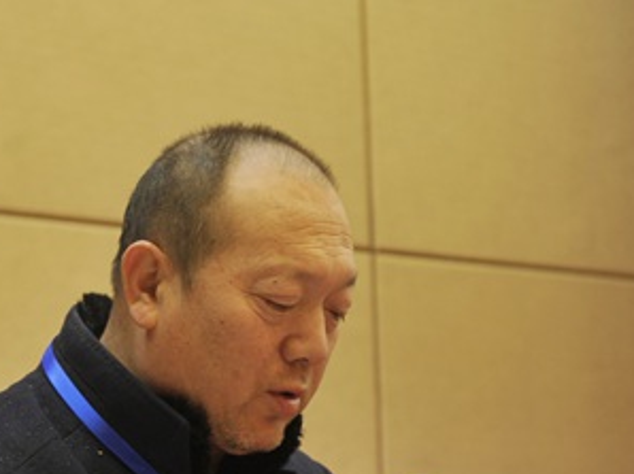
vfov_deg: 13.4
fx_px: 2013
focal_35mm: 110
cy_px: 368
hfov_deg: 17.9
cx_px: 213
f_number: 4
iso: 1000
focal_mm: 62
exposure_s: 1/80
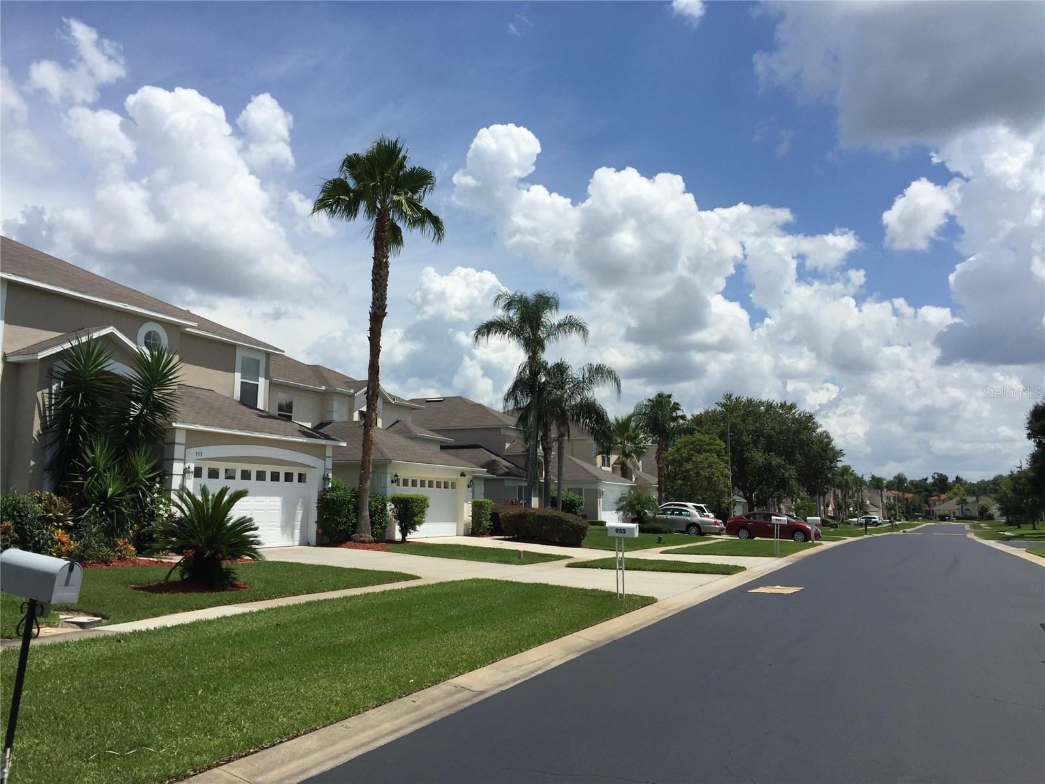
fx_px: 875
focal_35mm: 29
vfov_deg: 48.2
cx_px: 522
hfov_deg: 61.7
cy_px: 392
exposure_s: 1/3968
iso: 32
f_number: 2.2
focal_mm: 4.15
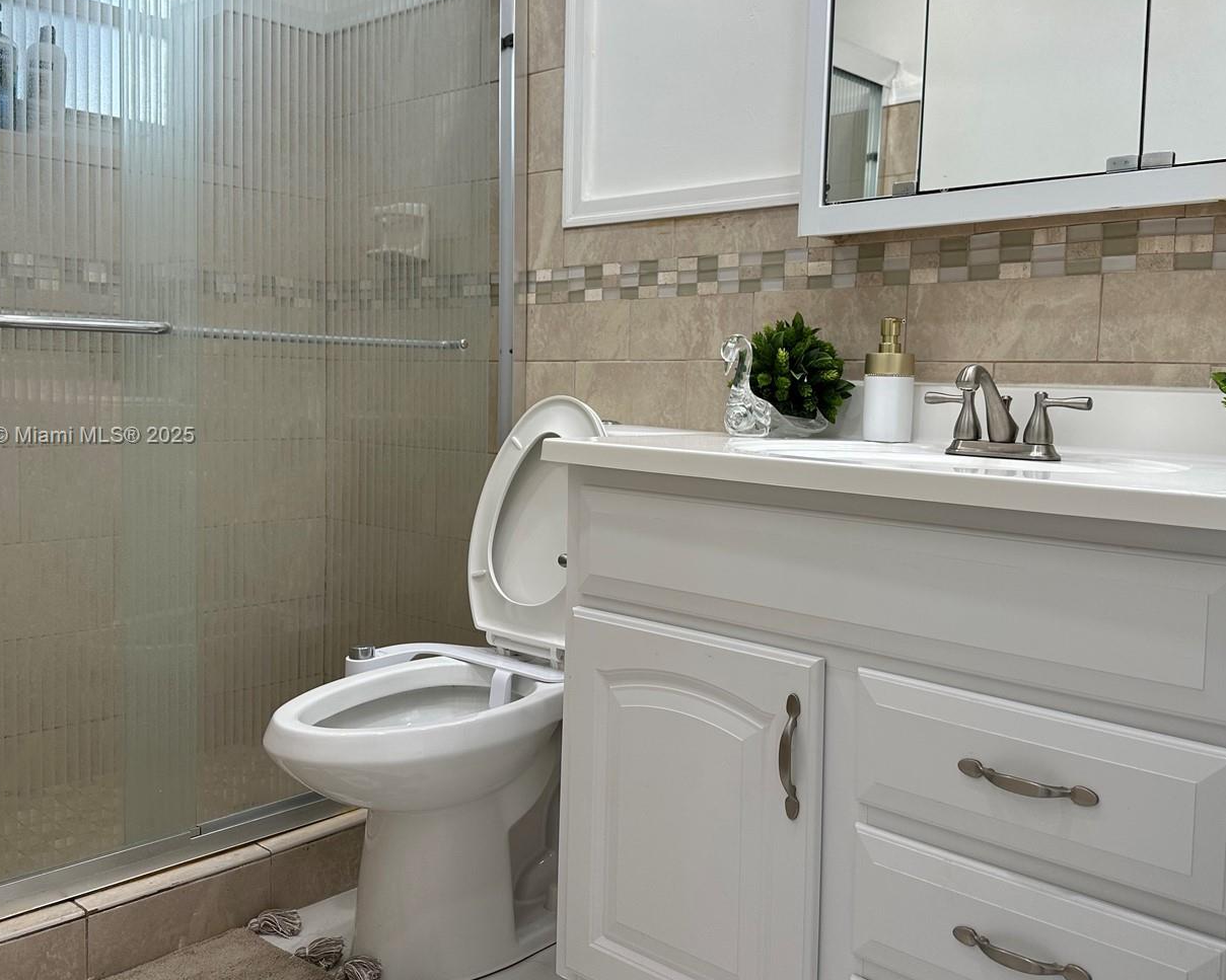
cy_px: 437
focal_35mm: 31
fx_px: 1125
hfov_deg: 57.0
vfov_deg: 47.0
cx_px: 681
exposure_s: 1/187
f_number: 1.78
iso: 64
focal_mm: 6.86
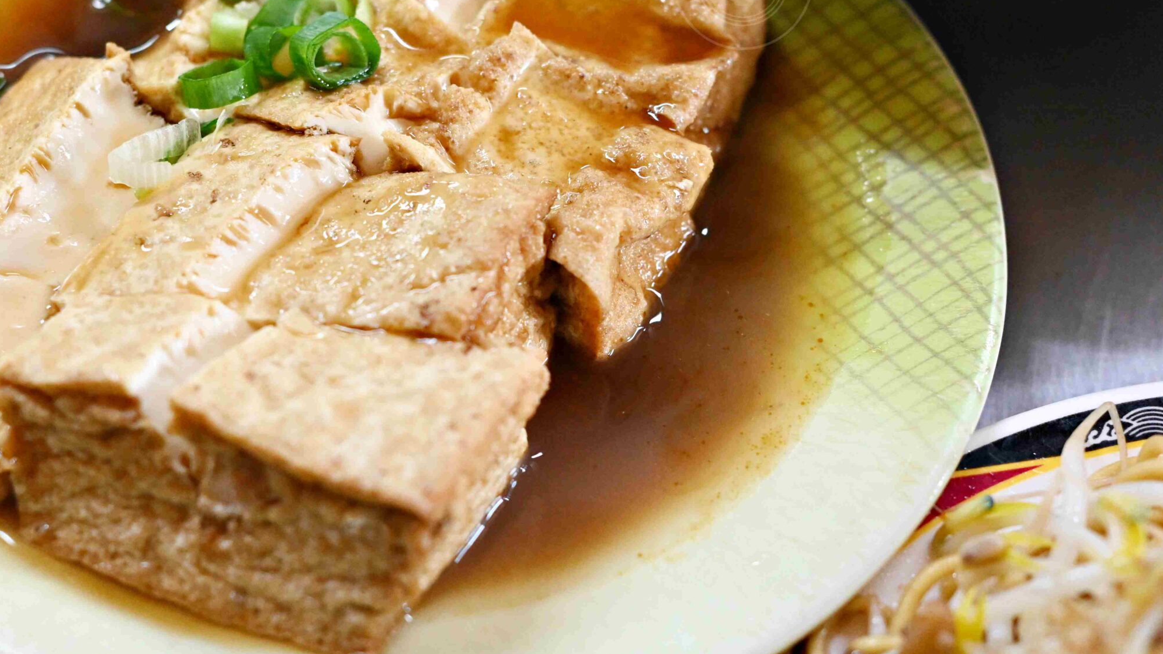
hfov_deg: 21.1
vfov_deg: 12.0
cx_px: 484
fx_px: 3115
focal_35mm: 101
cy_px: 259
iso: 2800
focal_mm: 50
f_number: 3.2
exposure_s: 1/200
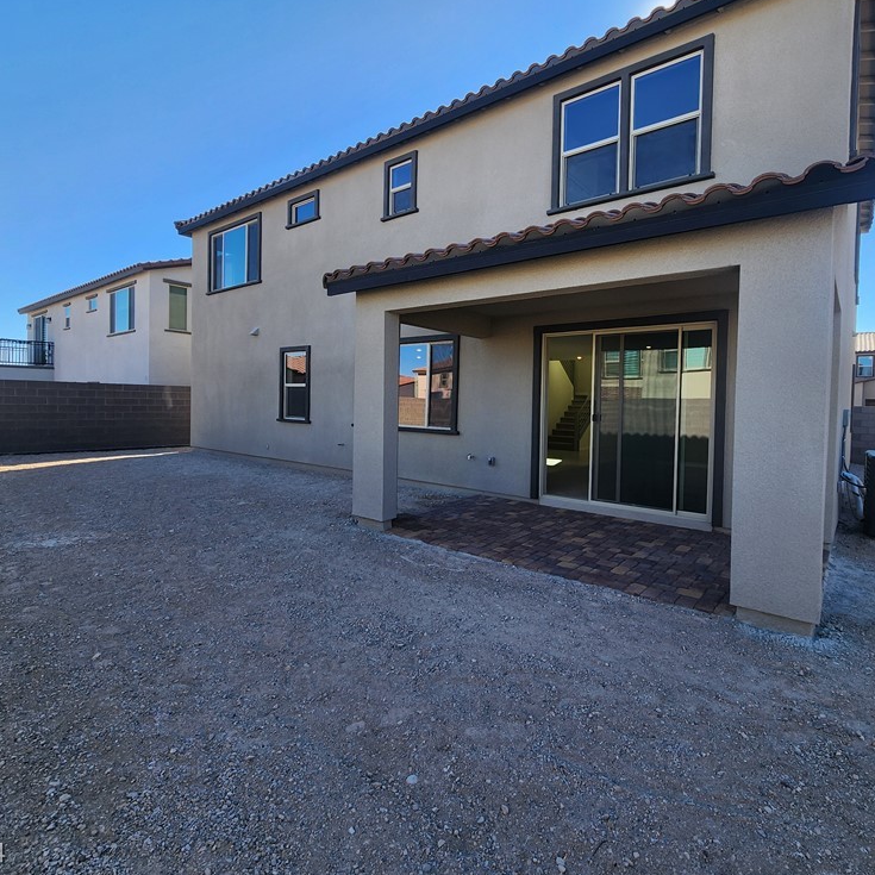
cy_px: 423
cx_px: 495
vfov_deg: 87.4
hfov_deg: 87.0
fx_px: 458
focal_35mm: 16
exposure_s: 1/788
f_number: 2.2
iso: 50
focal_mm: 2.2
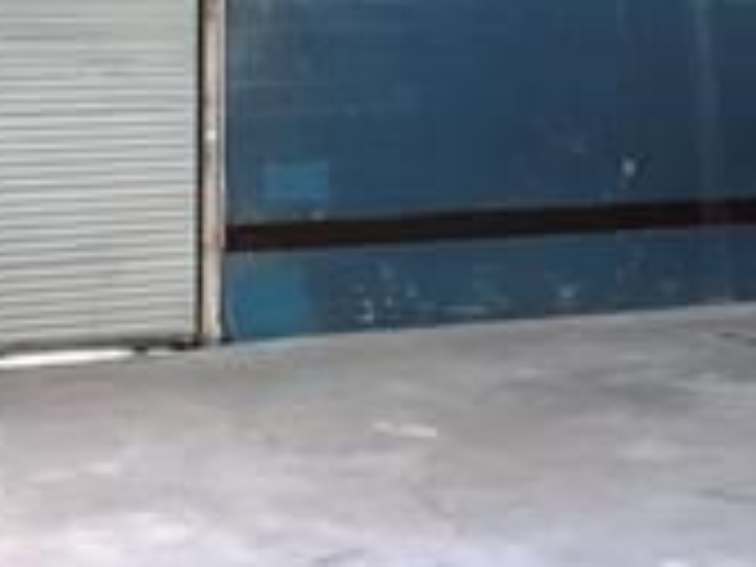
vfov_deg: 18.5
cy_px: -133
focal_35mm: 75
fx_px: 1638
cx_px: 477
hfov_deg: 25.9
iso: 64
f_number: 1.8
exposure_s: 1/15
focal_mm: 3.99
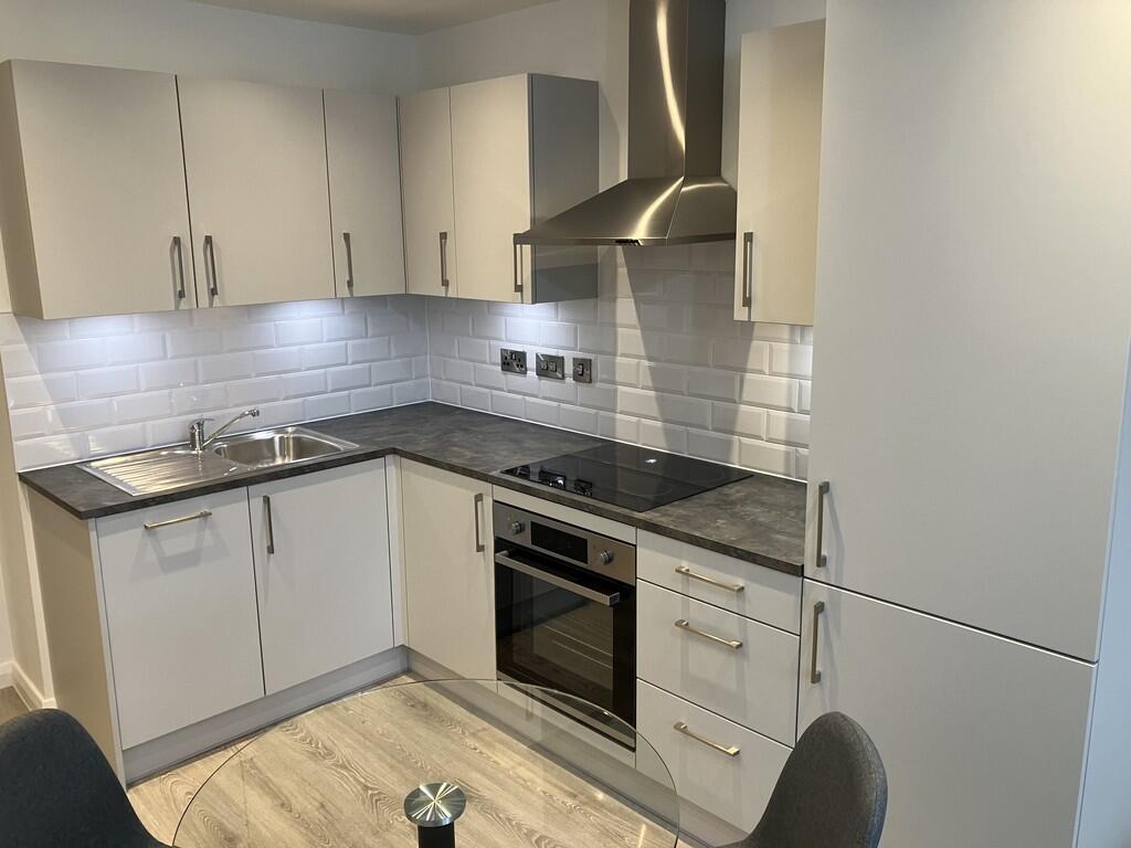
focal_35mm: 28
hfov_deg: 63.4
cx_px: 566
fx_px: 915
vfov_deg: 49.7
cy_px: 424
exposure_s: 1/50
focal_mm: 3.99
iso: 64
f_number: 1.8
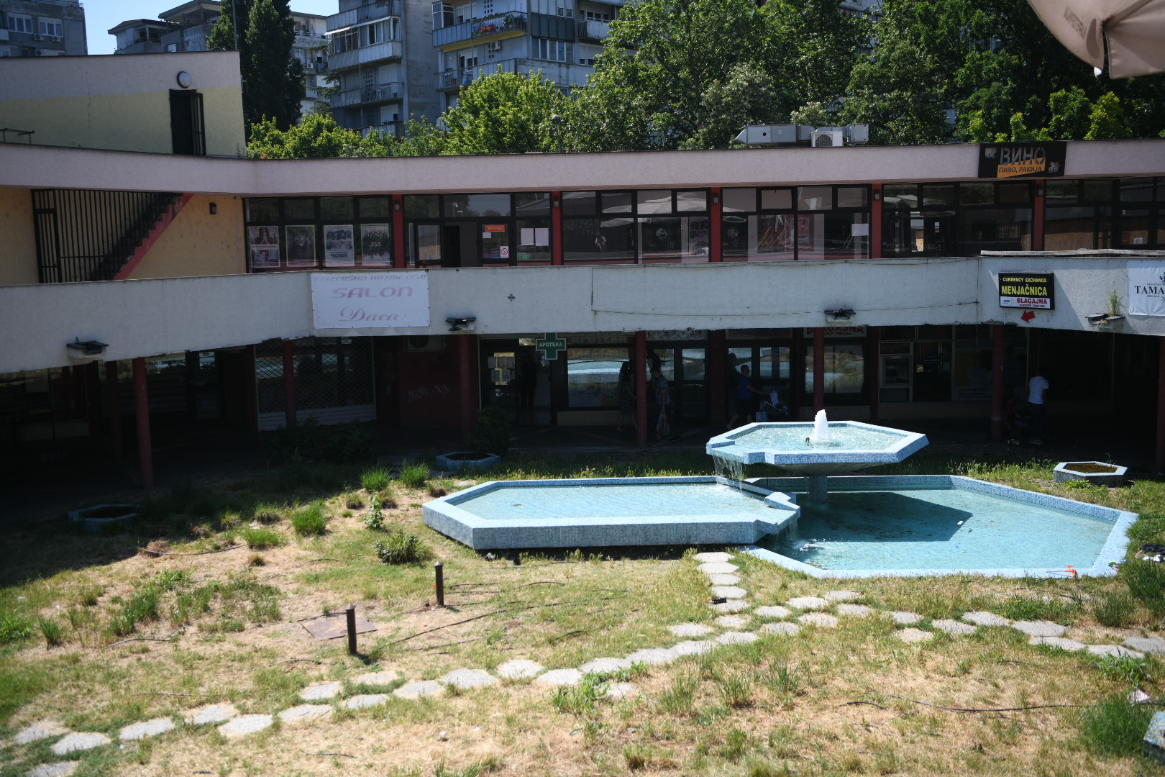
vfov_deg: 36.9
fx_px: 1165
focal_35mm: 36
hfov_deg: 53.1
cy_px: 388
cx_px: 582
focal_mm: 36
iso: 400
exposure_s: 1/6400
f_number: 3.2
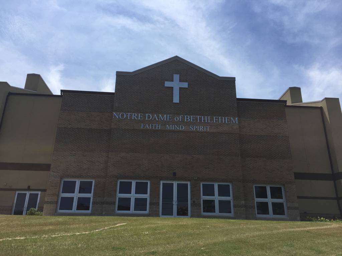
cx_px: 171
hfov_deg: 61.7
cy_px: 128
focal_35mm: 29
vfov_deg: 48.2
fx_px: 287
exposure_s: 1/2475
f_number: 2.2
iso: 32
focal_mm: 4.15
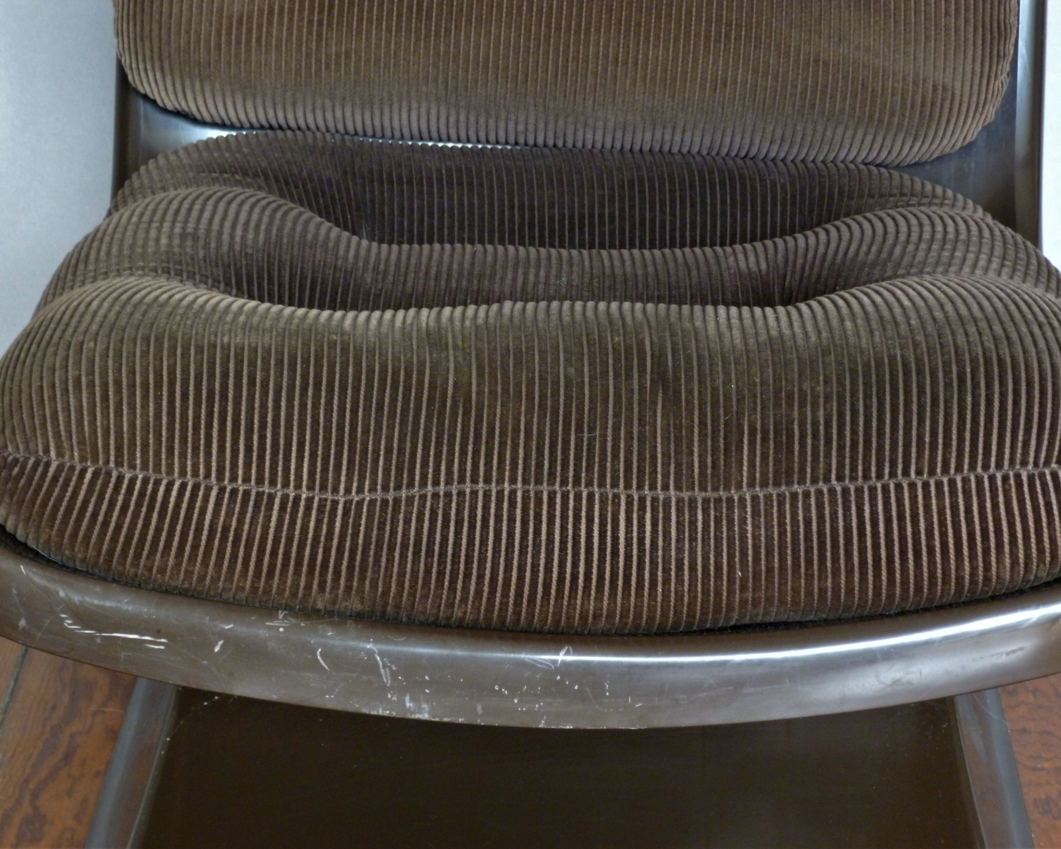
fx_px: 3015
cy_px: 424
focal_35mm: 96
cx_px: 527
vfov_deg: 16.0
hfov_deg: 20.0
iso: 400
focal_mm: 16.5
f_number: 5.2
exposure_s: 1/5
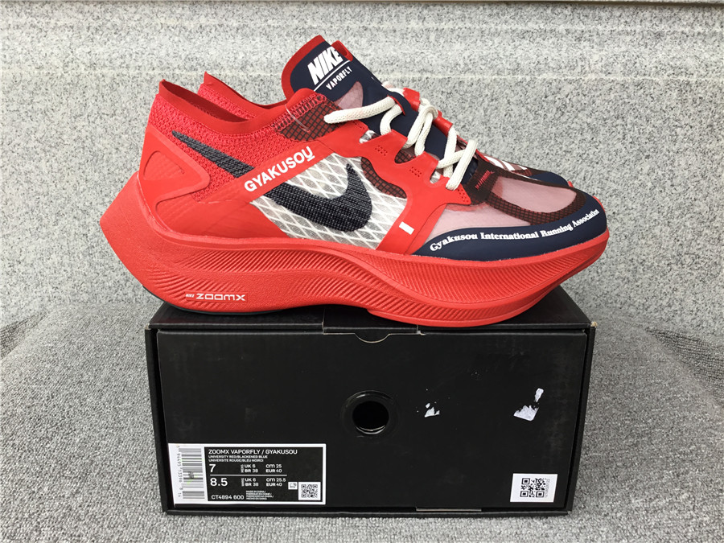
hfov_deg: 58.4
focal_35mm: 31
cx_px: 362
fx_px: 648
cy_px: 272
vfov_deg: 45.4
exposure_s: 1/50
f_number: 2.4
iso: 32
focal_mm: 3.3
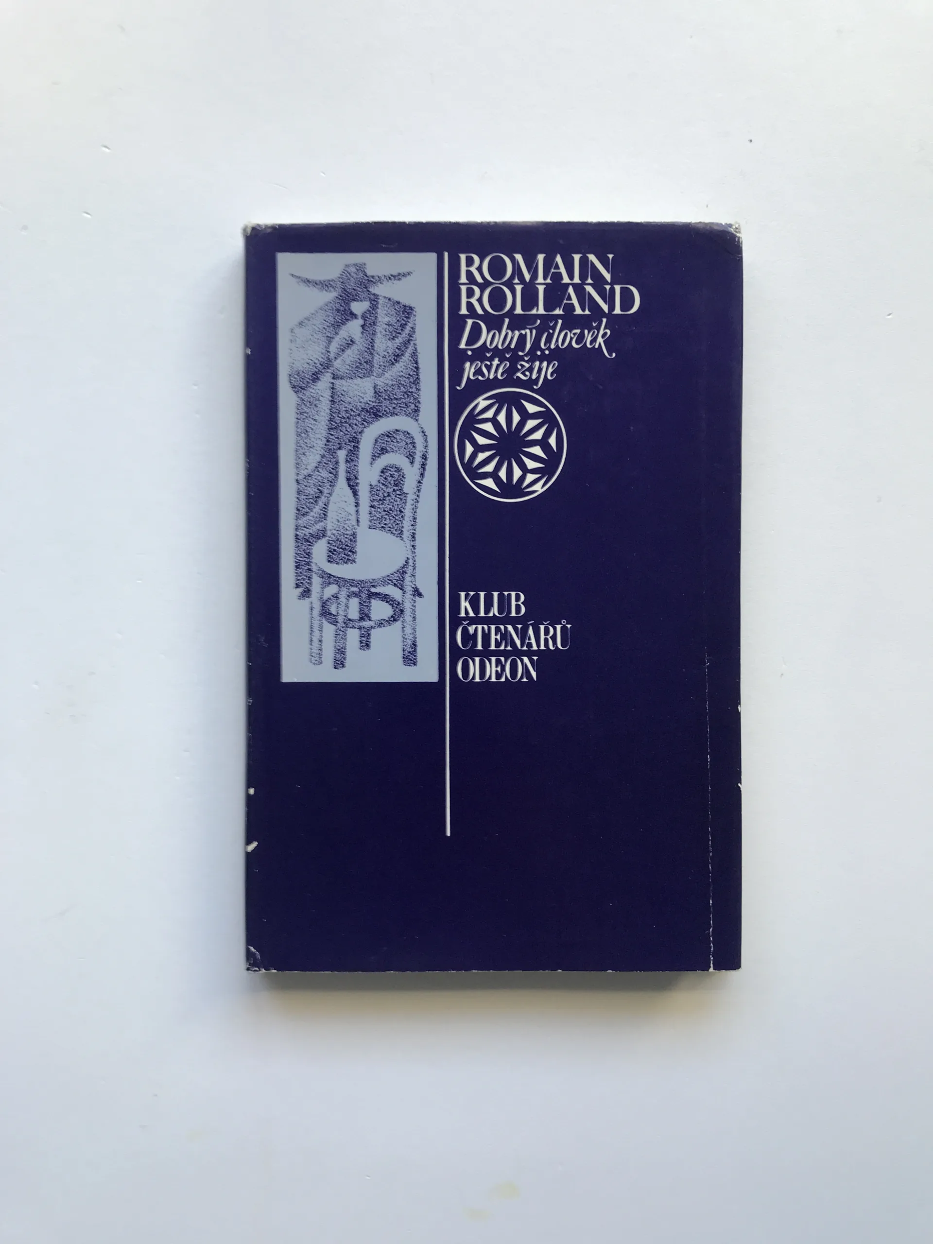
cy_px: 622
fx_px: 1006
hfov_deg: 49.7
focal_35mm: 28
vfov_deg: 63.4
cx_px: 466
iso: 32
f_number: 1.8
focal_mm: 3.99
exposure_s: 1/50
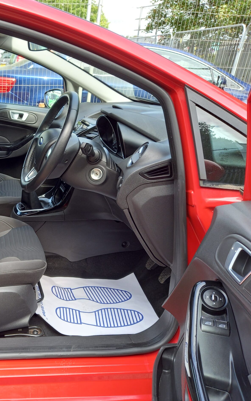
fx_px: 394
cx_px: 10
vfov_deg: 54.0
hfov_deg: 32.9
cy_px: 198
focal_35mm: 36
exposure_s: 1/100
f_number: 2
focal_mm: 4.6
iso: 50
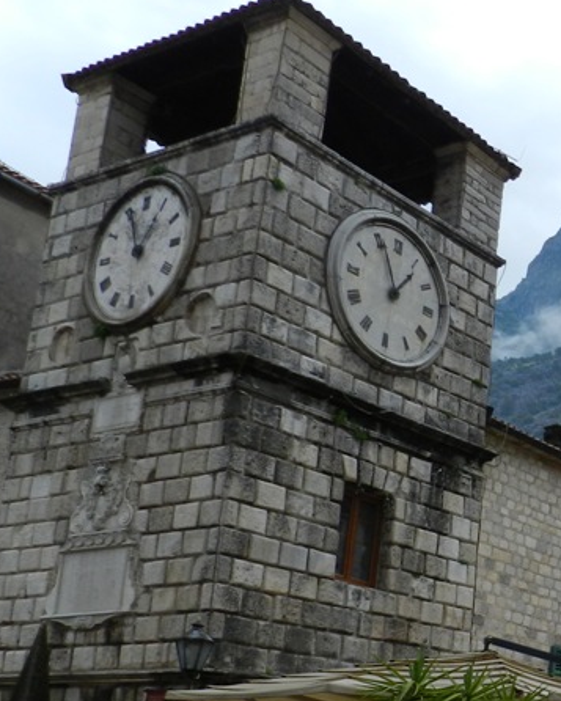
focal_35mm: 56
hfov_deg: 23.0
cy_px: 560
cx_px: 794
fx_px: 1162
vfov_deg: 32.7
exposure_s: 1/800
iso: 160
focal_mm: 4.5
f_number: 4.5
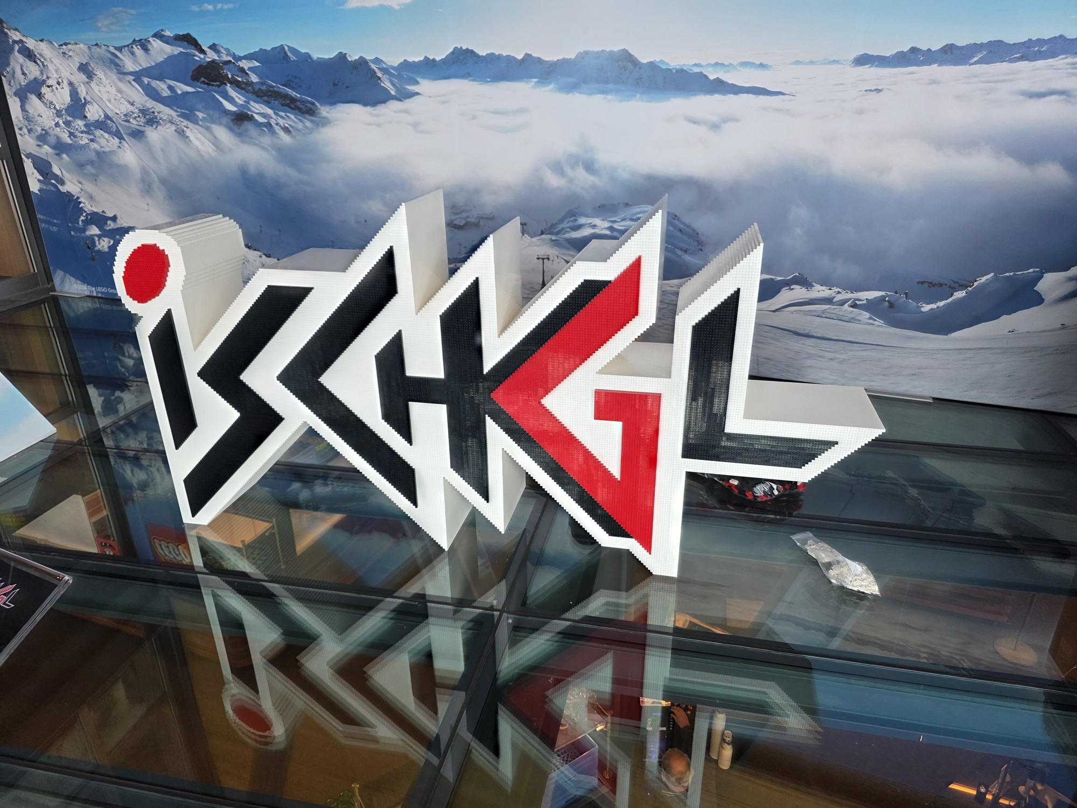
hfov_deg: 73.9
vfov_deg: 58.9
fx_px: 716
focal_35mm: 23
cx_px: 538
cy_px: 404
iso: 125
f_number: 1.7
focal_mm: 6.3
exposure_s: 1/180
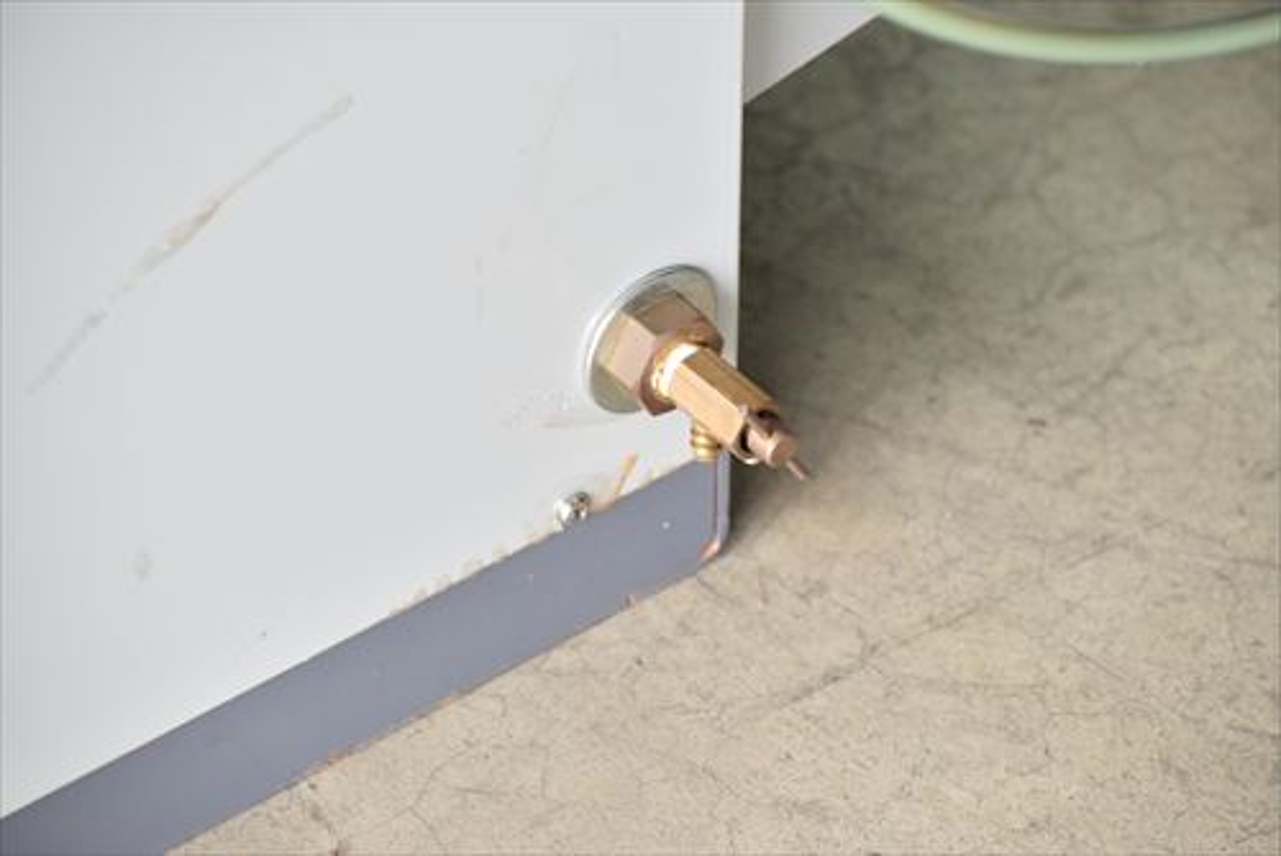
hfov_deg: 10.5
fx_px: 6942
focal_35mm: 195
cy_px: 428
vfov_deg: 7.1
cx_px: 640
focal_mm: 130
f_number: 6.3
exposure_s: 1/125
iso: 1250
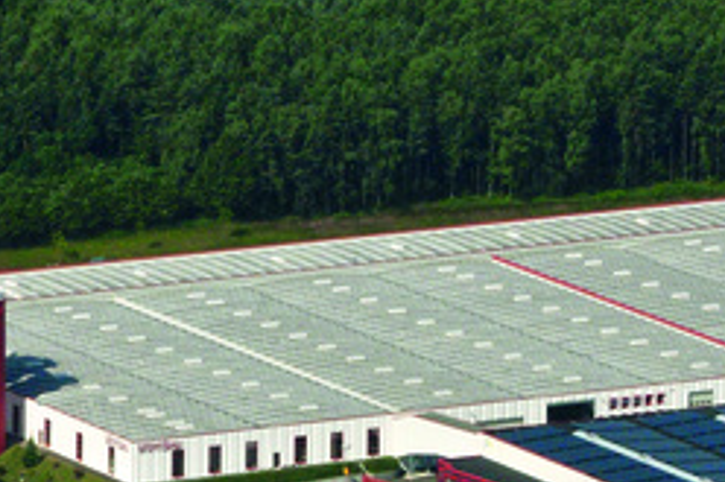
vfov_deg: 2.3
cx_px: 357
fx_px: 11943
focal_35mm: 593
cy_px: 222
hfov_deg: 3.5
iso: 500
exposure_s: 1/1000
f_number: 16
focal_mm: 135
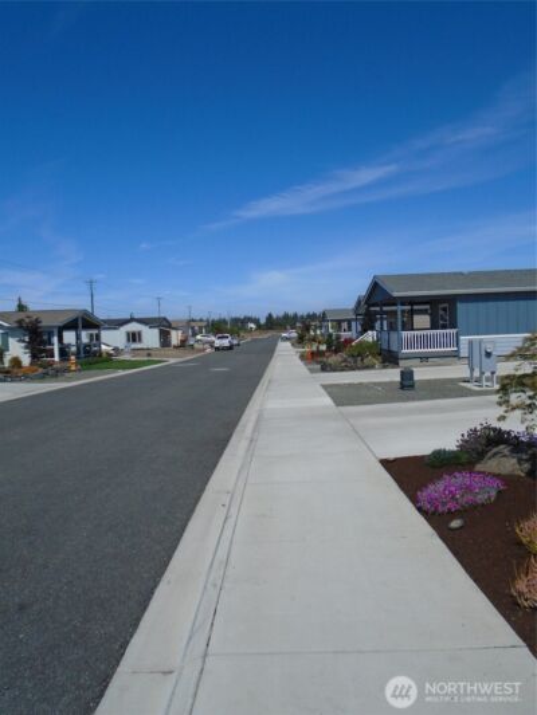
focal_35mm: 26
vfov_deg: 67.3
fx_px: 538
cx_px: 268
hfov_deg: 53.1
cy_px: 358
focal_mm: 4.6
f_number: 8
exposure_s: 1/400
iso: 100
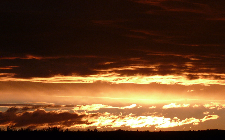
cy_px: 61
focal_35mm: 271
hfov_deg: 7.7
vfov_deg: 4.8
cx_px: 112
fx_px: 1662
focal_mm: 30.3
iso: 100
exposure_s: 1/640
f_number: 4.5
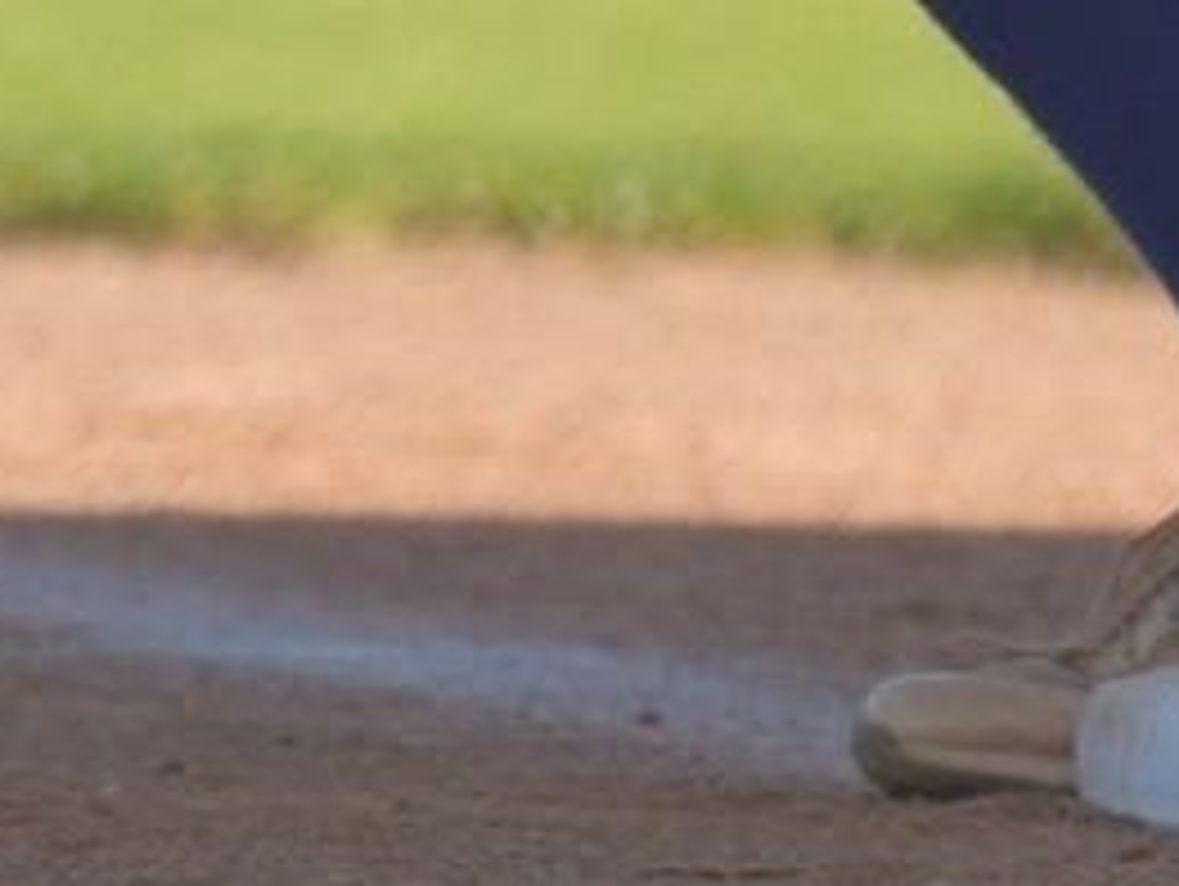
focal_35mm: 2266
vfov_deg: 0.7
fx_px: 77252
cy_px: -1253
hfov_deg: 0.9
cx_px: 718
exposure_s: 1/1600
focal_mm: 185
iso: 200
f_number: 2.8
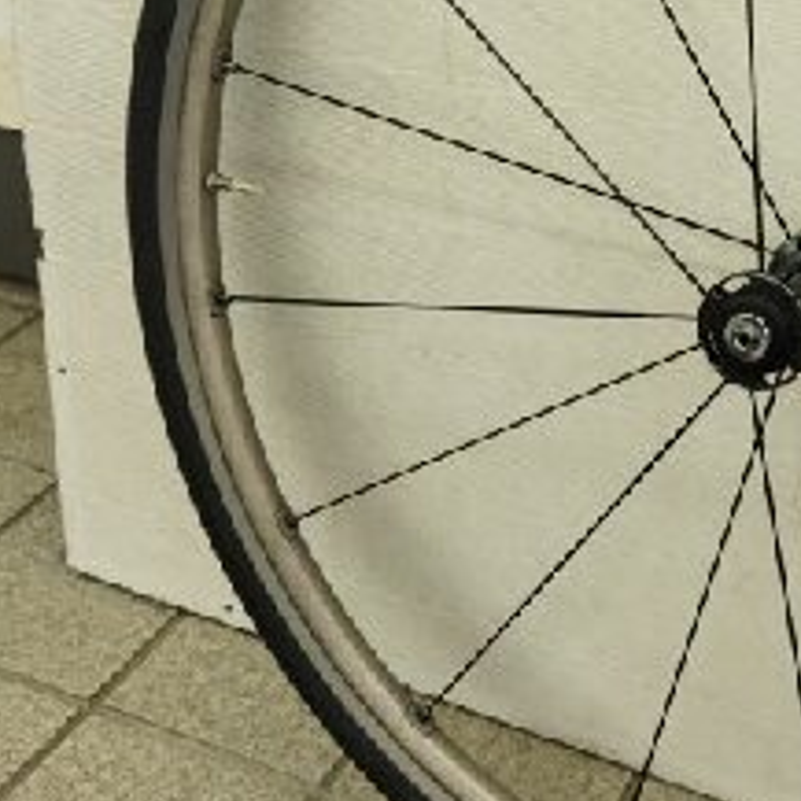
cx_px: 727
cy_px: 236
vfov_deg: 25.9
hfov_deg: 25.3
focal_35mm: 66
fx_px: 1728
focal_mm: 4.71
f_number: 1.79
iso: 134
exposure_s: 1/120
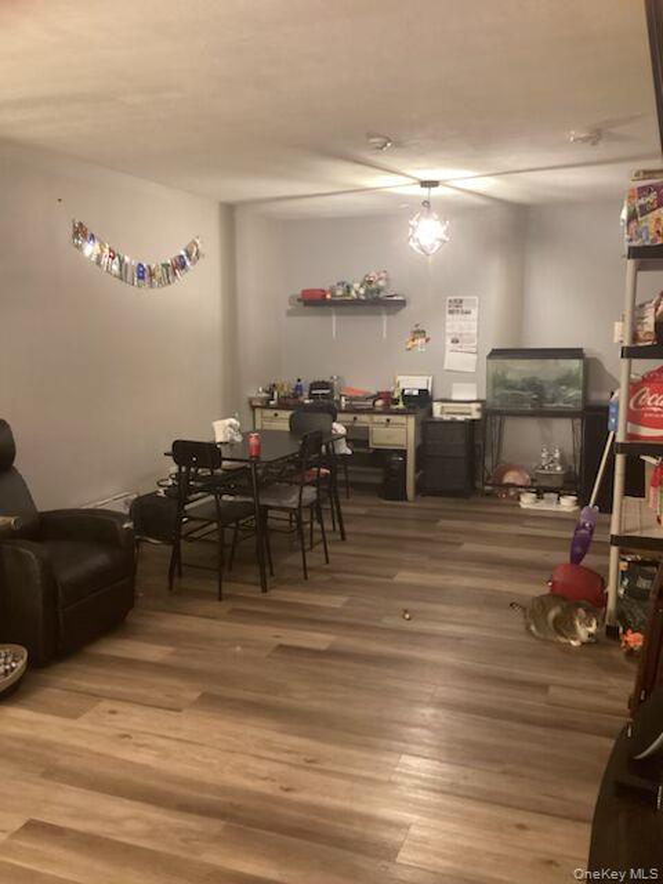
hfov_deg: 45.4
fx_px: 792
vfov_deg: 58.4
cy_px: 442
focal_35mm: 31
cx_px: 332
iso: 400
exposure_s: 1/30
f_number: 2.4
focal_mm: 3.3
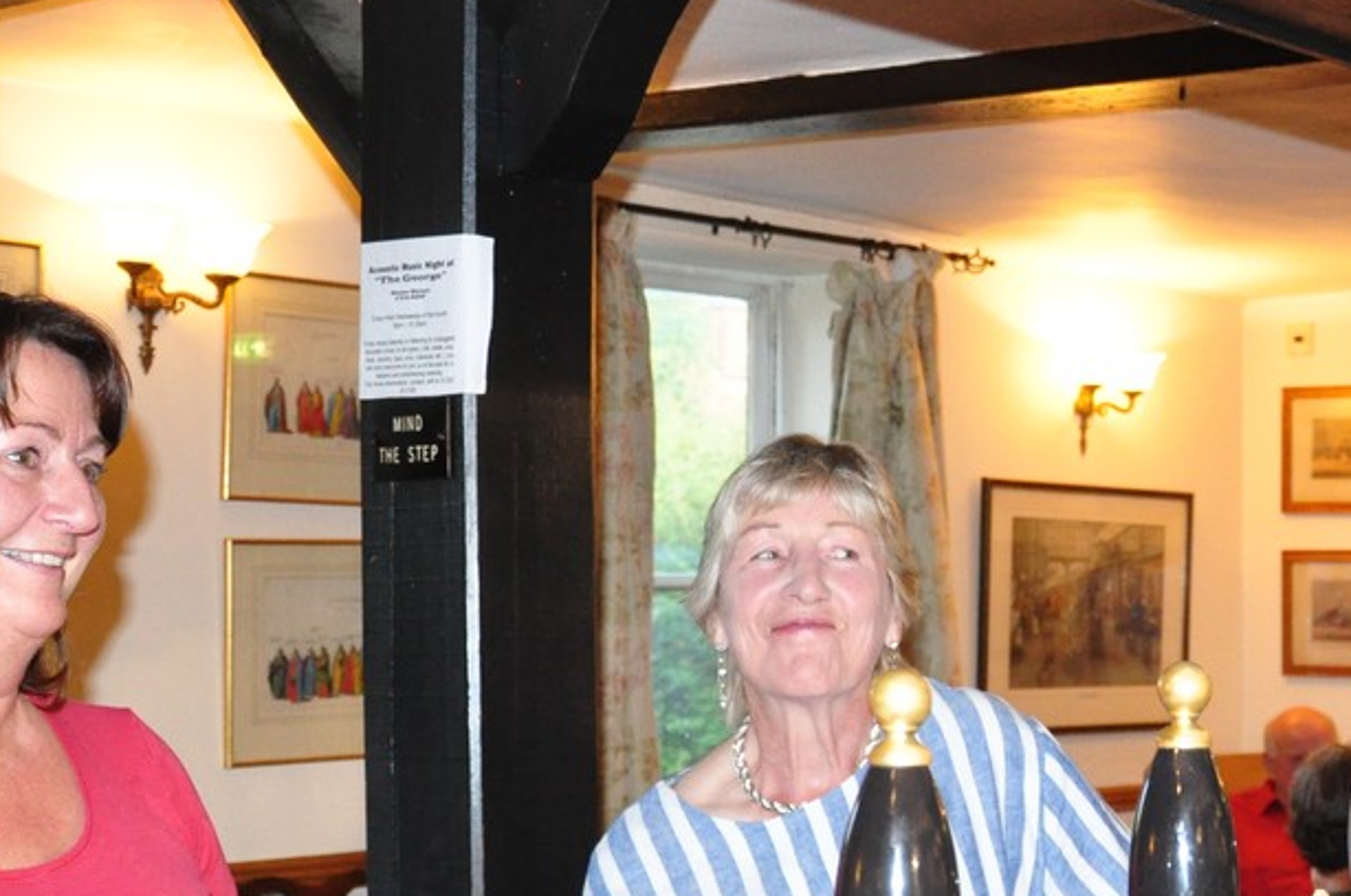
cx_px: 1197
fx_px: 2472
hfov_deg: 29.4
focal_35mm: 66
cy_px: 680
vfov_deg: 20.4
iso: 1600
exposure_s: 1/60
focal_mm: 18
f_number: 4.5
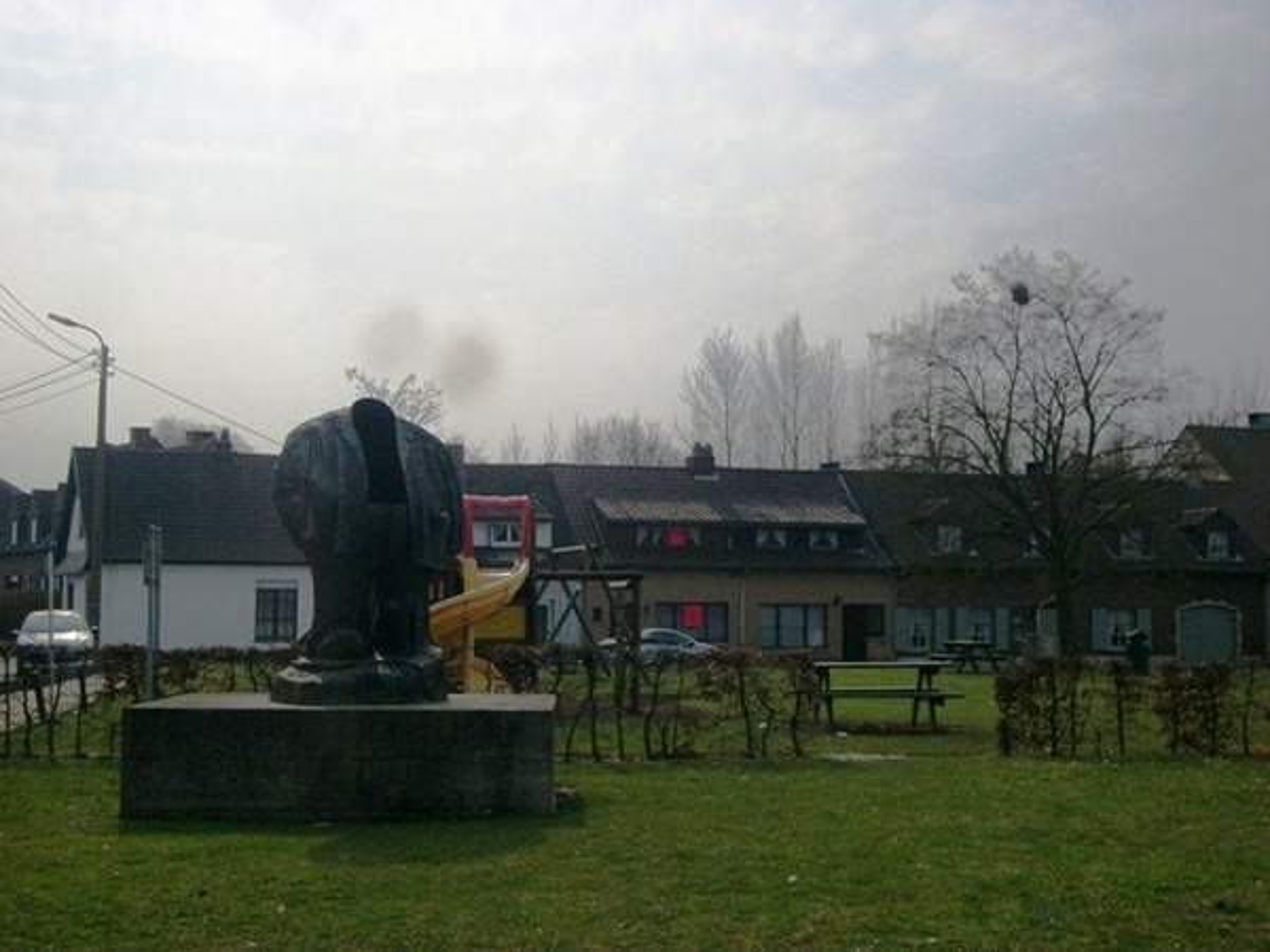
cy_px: 476
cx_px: 635
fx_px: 1834
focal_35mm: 50
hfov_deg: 38.2
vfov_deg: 29.1
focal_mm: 8.8
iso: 200
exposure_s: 1/800
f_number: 11.2
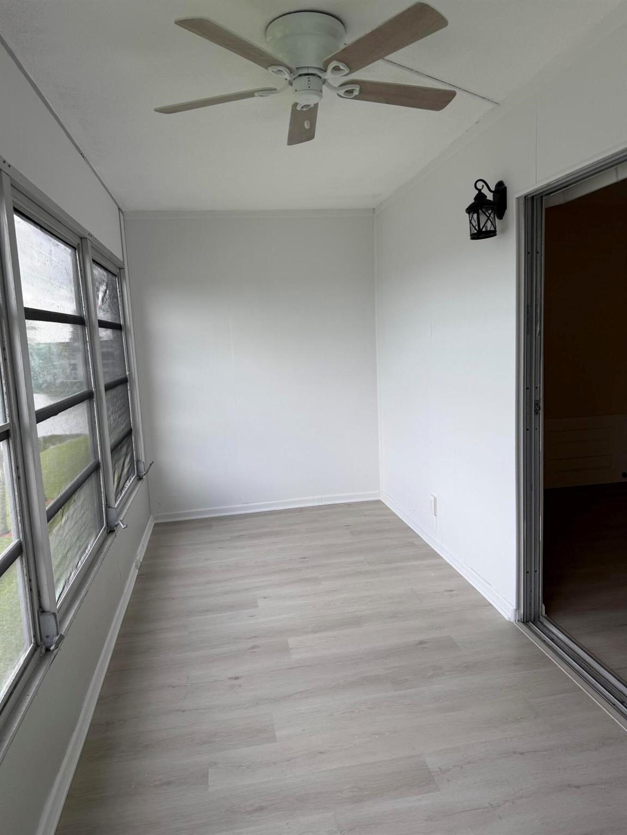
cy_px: 418
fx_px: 580
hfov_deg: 56.8
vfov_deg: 71.6
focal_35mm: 24
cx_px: 314
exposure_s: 1/575
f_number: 1.78
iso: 80
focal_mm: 6.76
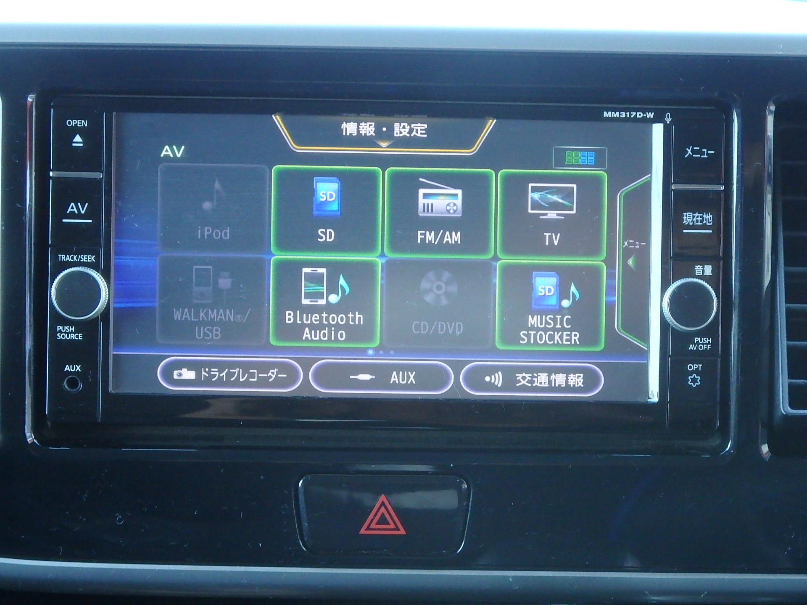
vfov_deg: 12.8
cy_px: 302
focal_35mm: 116
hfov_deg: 17.0
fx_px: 2704
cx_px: 404
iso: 800
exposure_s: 1/30
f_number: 5.2
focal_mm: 20.9
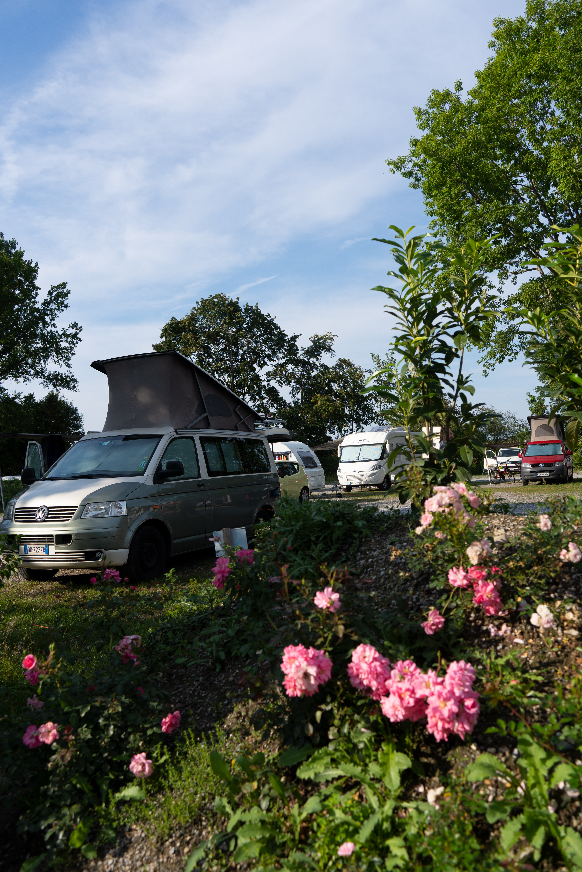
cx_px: 291
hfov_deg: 46.4
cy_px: 436
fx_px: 679
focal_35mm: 28
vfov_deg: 65.5
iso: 100
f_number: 5.6
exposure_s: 1/800
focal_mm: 28
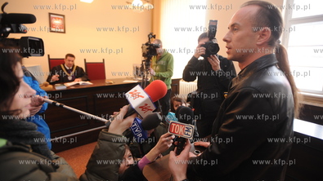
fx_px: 154
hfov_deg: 92.7
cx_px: 162
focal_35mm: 18
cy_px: 84
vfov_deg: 60.9
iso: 800
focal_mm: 17
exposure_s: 1/60
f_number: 2.8
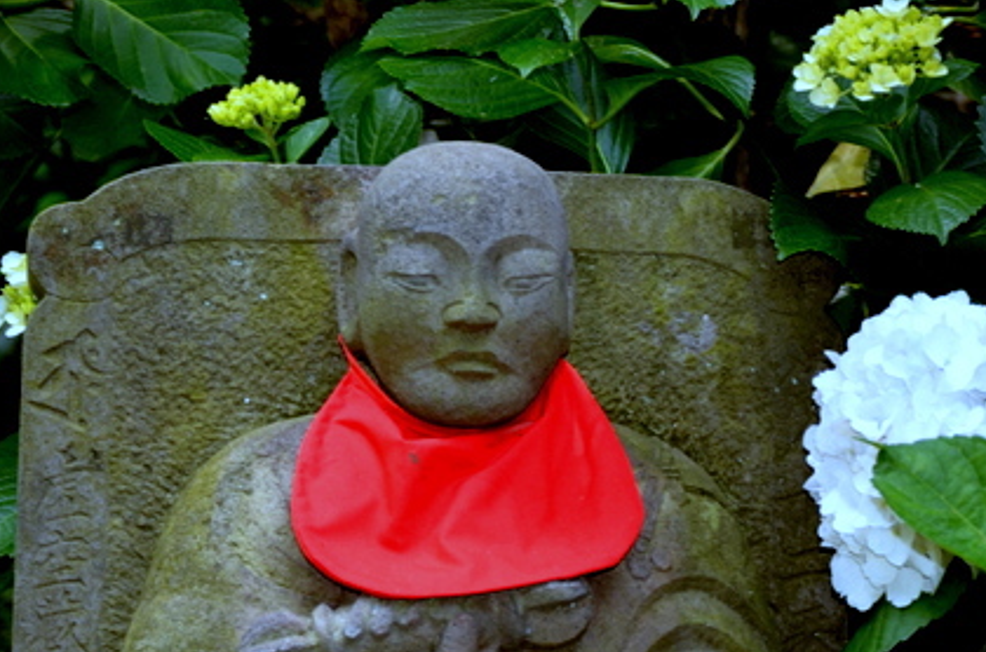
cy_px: 253
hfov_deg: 17.1
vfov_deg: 11.4
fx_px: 3279
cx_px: 531
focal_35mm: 120
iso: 160
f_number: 4.8
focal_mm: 42
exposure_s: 1/60
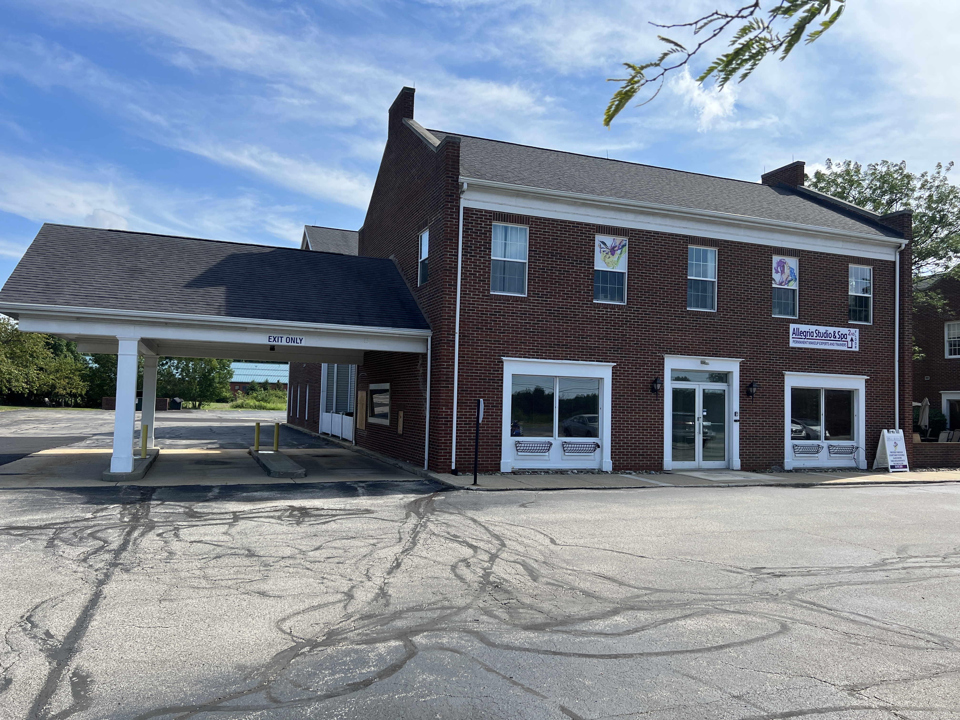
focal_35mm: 26
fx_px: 721
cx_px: 480
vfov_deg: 53.1
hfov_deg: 67.3
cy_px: 360
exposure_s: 1/3968
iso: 50
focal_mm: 5.7
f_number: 1.5
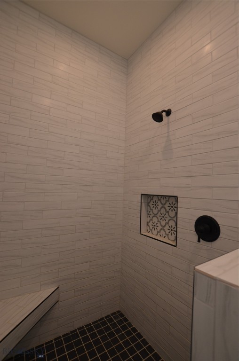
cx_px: 120
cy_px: 180
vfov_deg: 100.5
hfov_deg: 77.0
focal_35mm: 15
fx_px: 150
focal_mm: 10
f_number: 5
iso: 400
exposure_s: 1/100
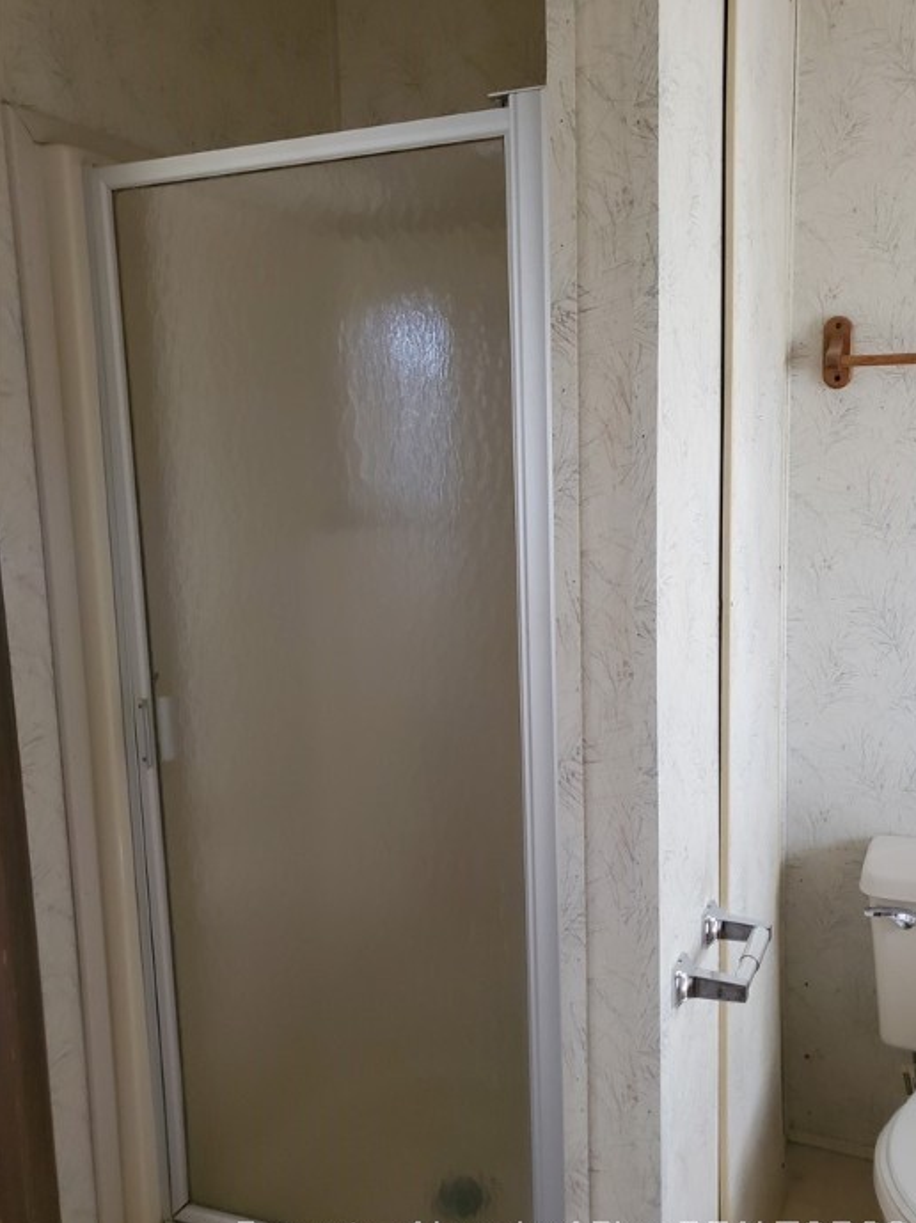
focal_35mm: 29
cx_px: 504
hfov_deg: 48.1
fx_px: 1024
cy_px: 595
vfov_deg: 61.7
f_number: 1.5
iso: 500
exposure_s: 1/40
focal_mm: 4.3
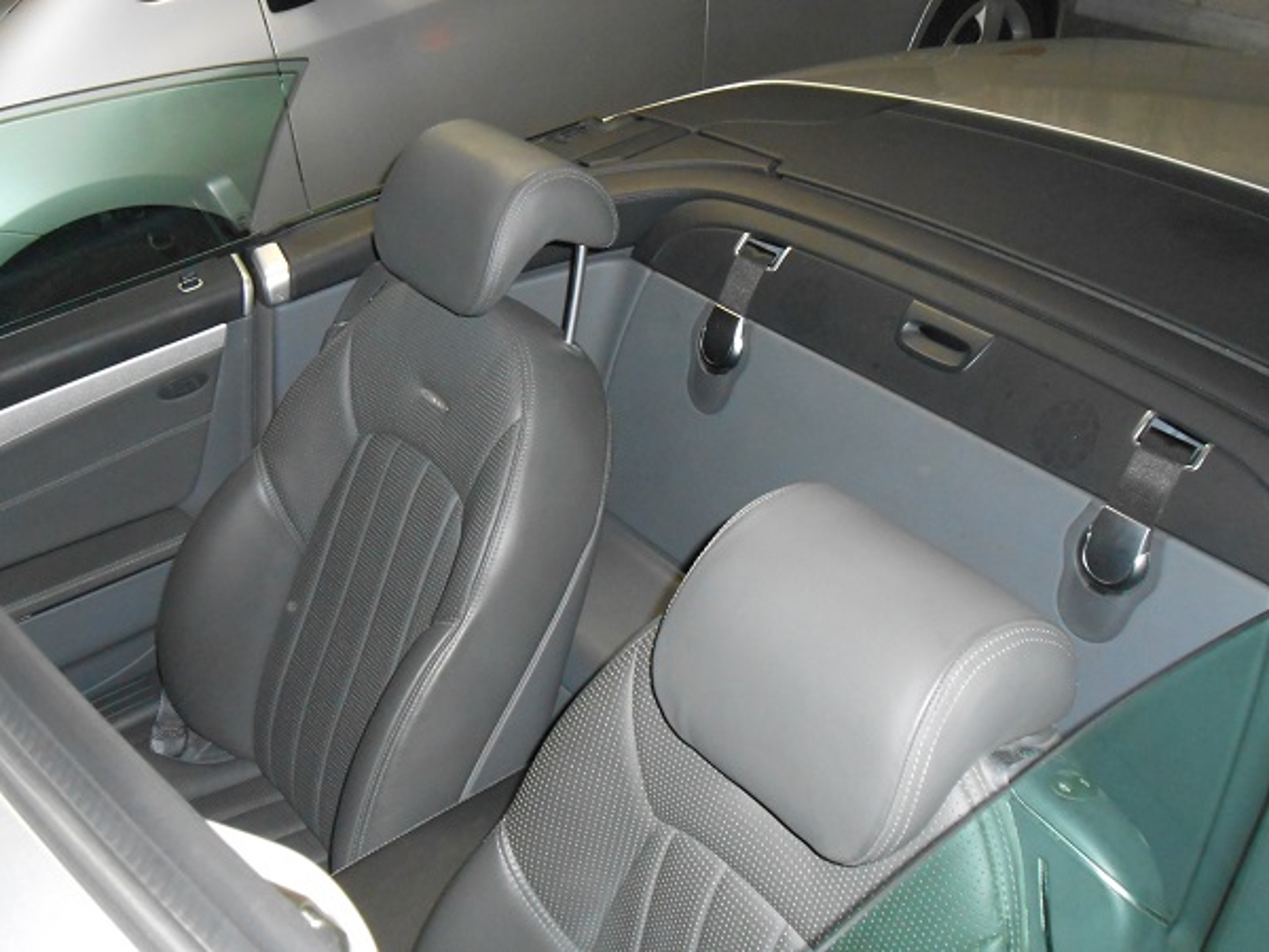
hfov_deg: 49.0
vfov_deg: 37.7
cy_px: 476
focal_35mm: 38
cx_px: 634
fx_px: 1393
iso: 640
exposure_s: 1/30
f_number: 4.2
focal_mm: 6.8
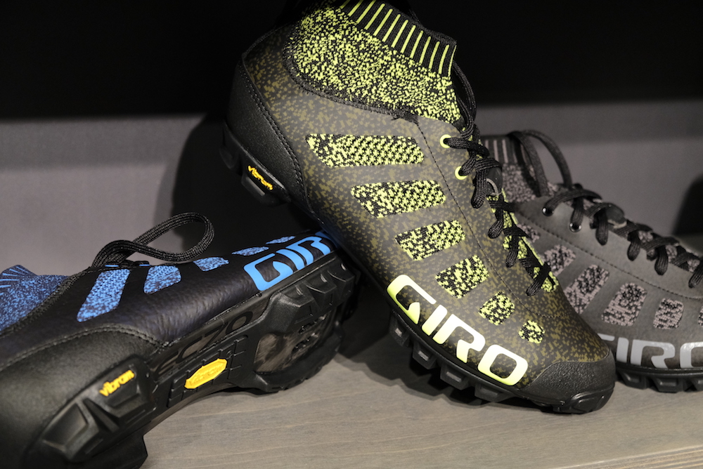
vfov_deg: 26.5
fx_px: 996
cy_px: 234
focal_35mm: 51
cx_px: 352
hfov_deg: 38.9
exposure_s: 1/150
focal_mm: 34.3
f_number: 3.6
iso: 2500
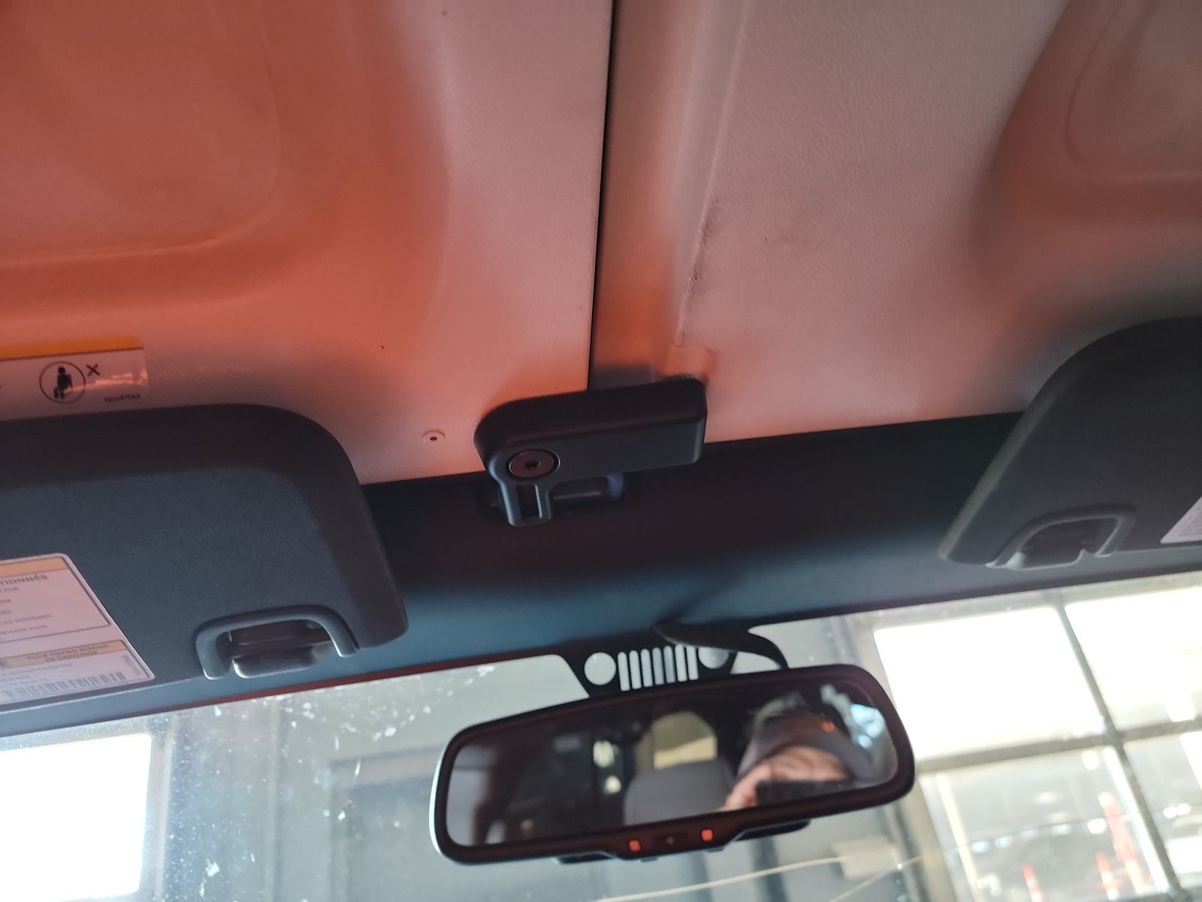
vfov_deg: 56.8
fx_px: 833
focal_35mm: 24
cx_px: 601
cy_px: 451
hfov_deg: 71.6
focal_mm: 6.7
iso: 907
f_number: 1.8
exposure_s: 1/30
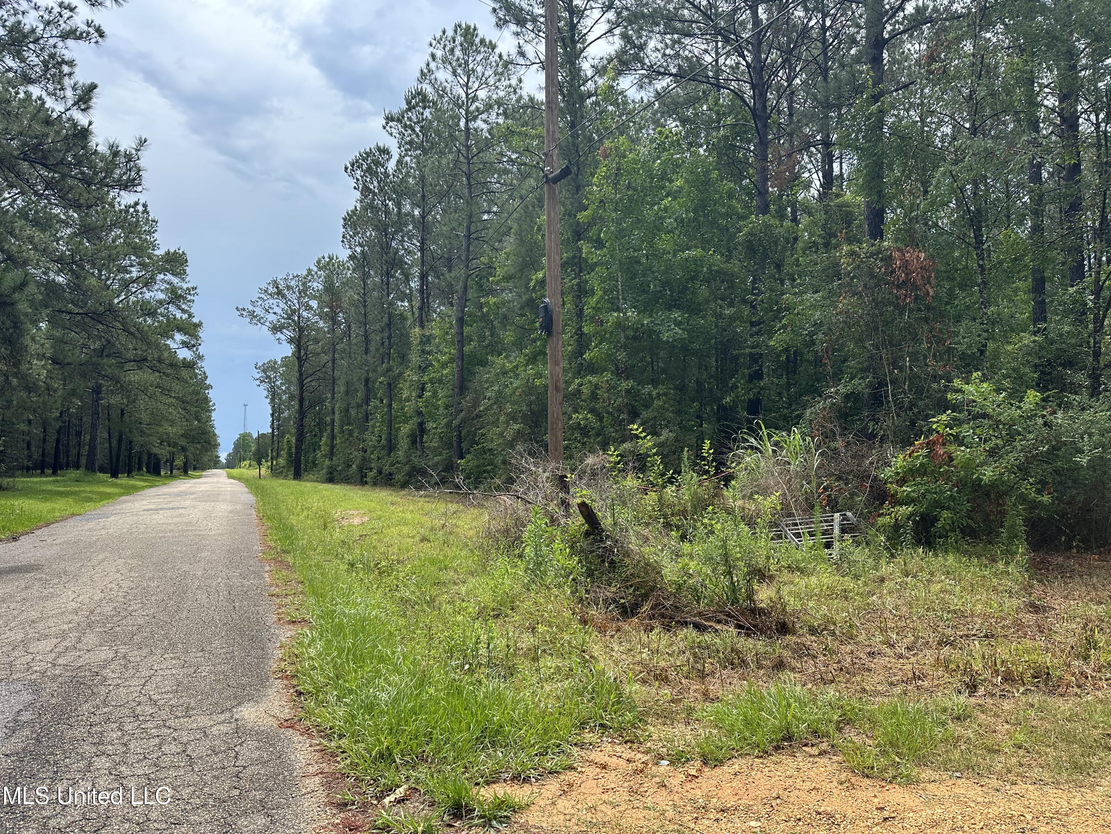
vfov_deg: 56.8
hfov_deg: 71.6
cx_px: 556
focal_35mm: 24
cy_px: 417
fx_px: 770
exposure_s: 1/1495
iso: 80
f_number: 1.78
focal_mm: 6.86
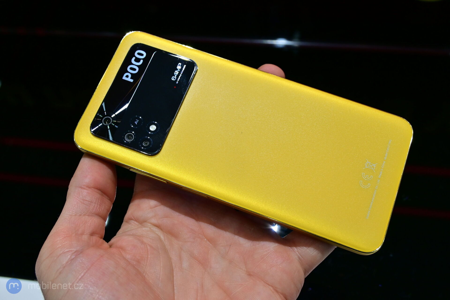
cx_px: 225
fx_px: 497
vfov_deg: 33.6
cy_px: 150
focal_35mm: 40
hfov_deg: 48.7
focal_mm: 26.5
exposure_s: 1/160
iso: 250
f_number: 6.3
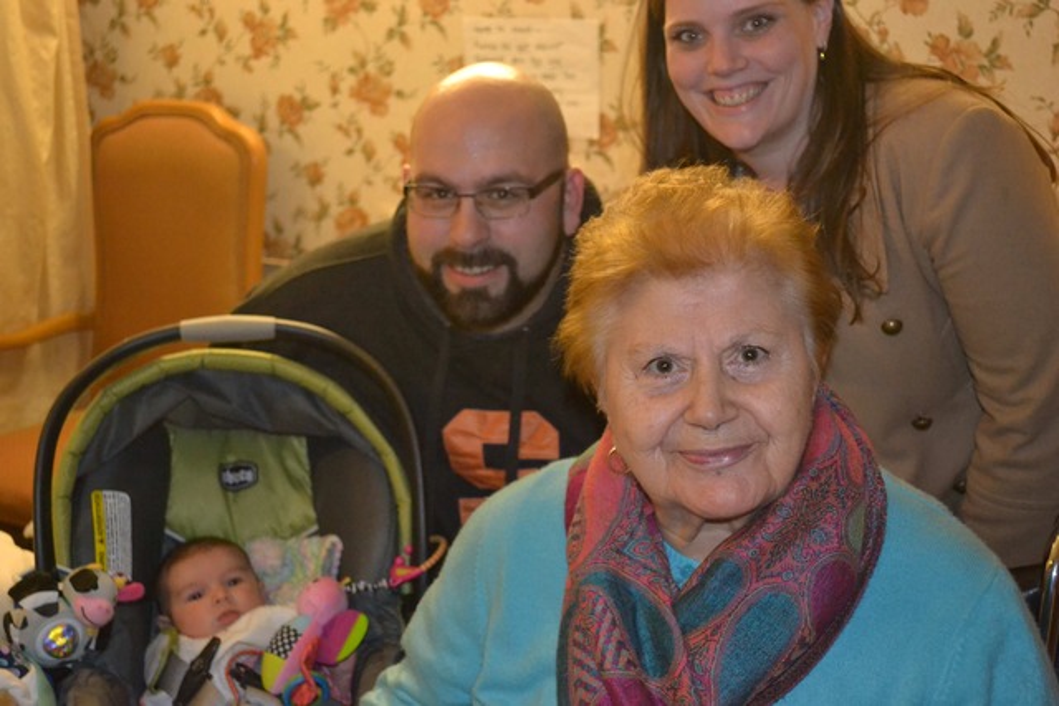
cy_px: 353
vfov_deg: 26.5
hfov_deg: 38.9
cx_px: 530
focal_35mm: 51
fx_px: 1500
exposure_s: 1/60
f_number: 5
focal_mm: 34
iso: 3200
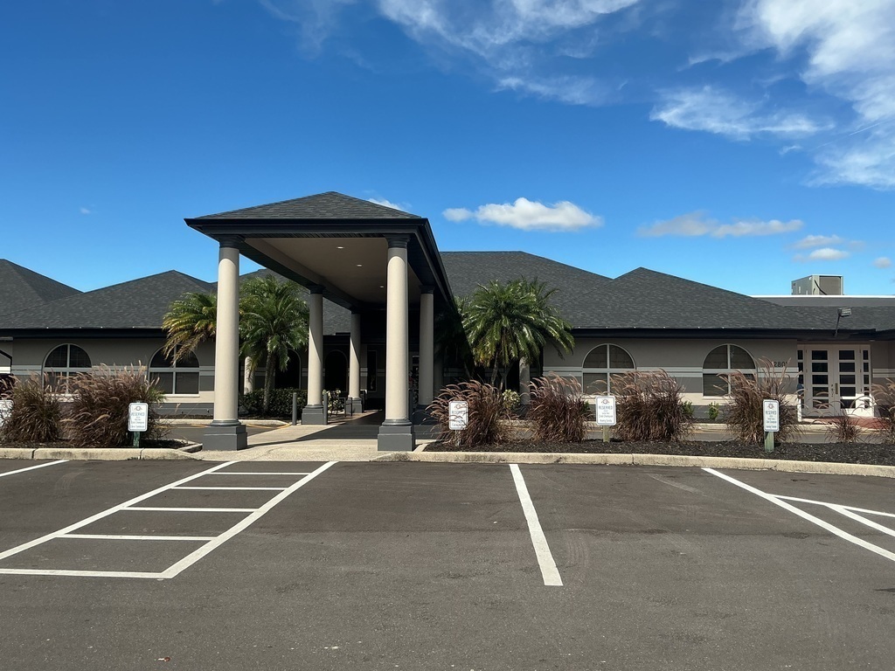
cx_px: 448
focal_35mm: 29
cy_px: 336
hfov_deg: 61.7
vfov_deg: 48.2
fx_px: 750
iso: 25
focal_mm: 3
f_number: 1.8
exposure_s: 1/2141
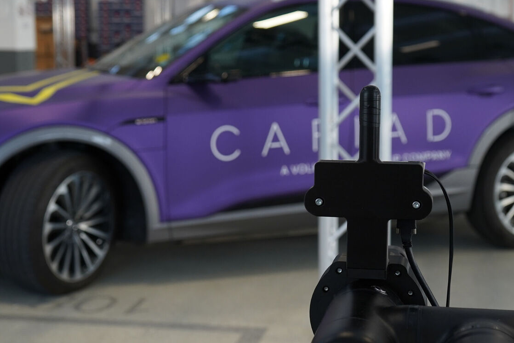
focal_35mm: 67
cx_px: 276
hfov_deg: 30.1
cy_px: 181
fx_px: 956
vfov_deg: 20.3
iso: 640
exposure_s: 1/200
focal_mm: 39
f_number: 5
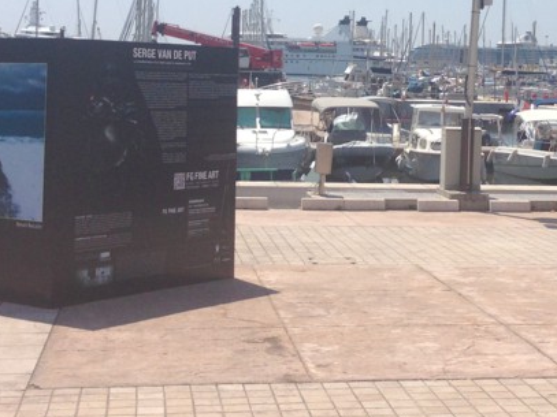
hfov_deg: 23.4
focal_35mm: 83
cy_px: 63
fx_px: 1335
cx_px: 386
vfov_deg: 17.6
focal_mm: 4.13
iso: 50
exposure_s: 1/2710
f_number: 2.4
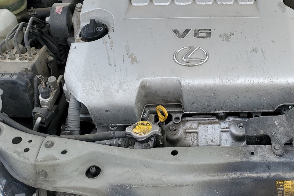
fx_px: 441
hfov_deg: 35.1
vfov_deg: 24.7
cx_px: 253
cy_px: 39
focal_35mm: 54
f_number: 1.5
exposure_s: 1/1000
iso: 50
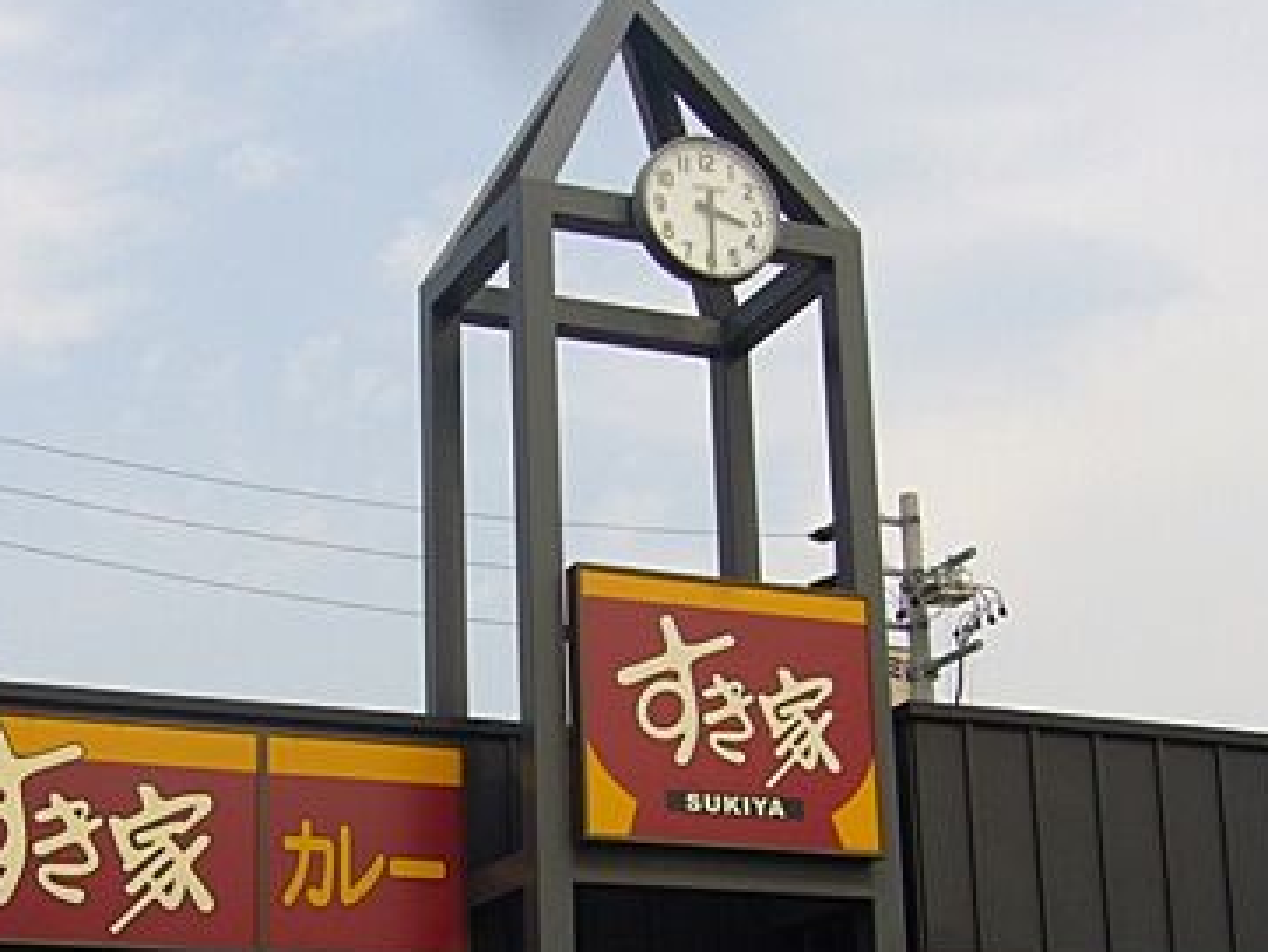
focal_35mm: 62
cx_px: 355
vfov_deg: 23.4
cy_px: 710
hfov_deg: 30.8
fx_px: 2272
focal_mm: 5.8
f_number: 5.6
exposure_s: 1/320
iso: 80
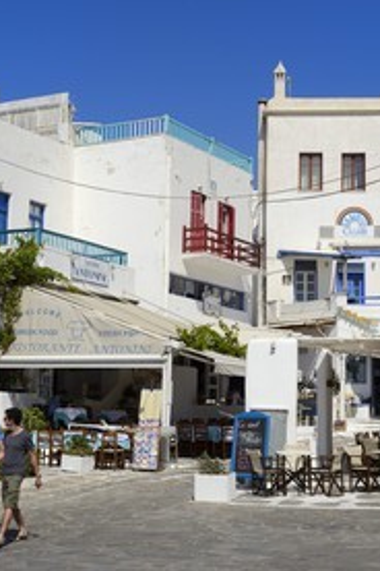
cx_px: 186
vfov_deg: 27.7
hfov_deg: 18.7
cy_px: 283
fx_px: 1156
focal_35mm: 73
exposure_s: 1/500
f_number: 11
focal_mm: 48
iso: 200
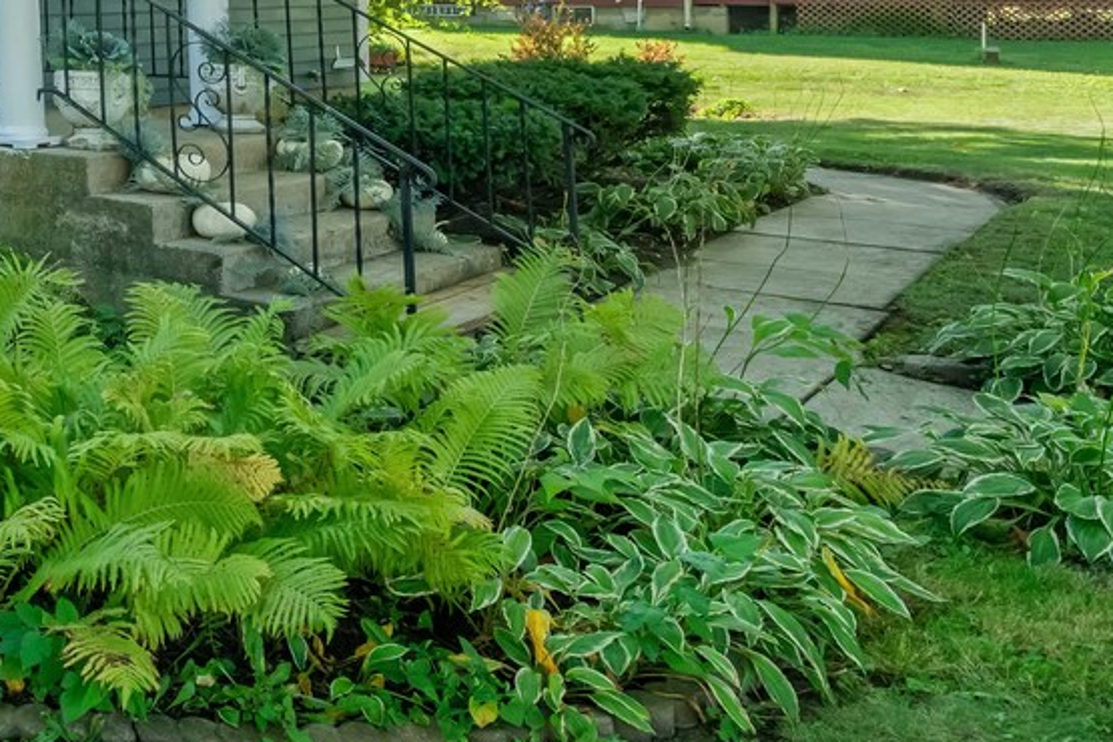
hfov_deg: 34.8
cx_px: -377
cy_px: -265
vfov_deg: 29.2
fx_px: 1082
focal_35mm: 35
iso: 250
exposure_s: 1/60
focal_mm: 12
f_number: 8
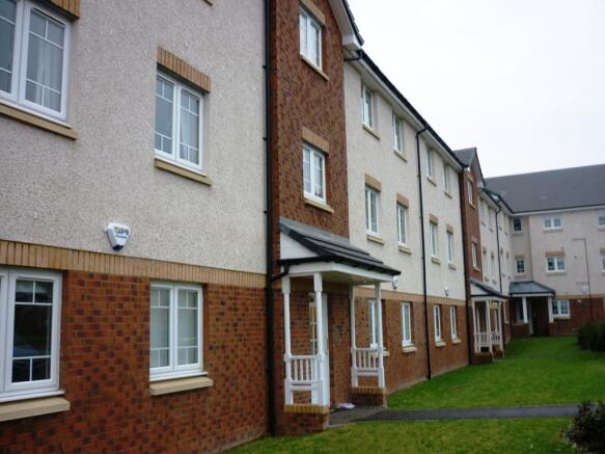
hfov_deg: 55.4
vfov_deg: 42.9
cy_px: 227
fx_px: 577
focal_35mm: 33
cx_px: 302
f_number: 2.8
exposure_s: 1/100
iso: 80
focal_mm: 5.5
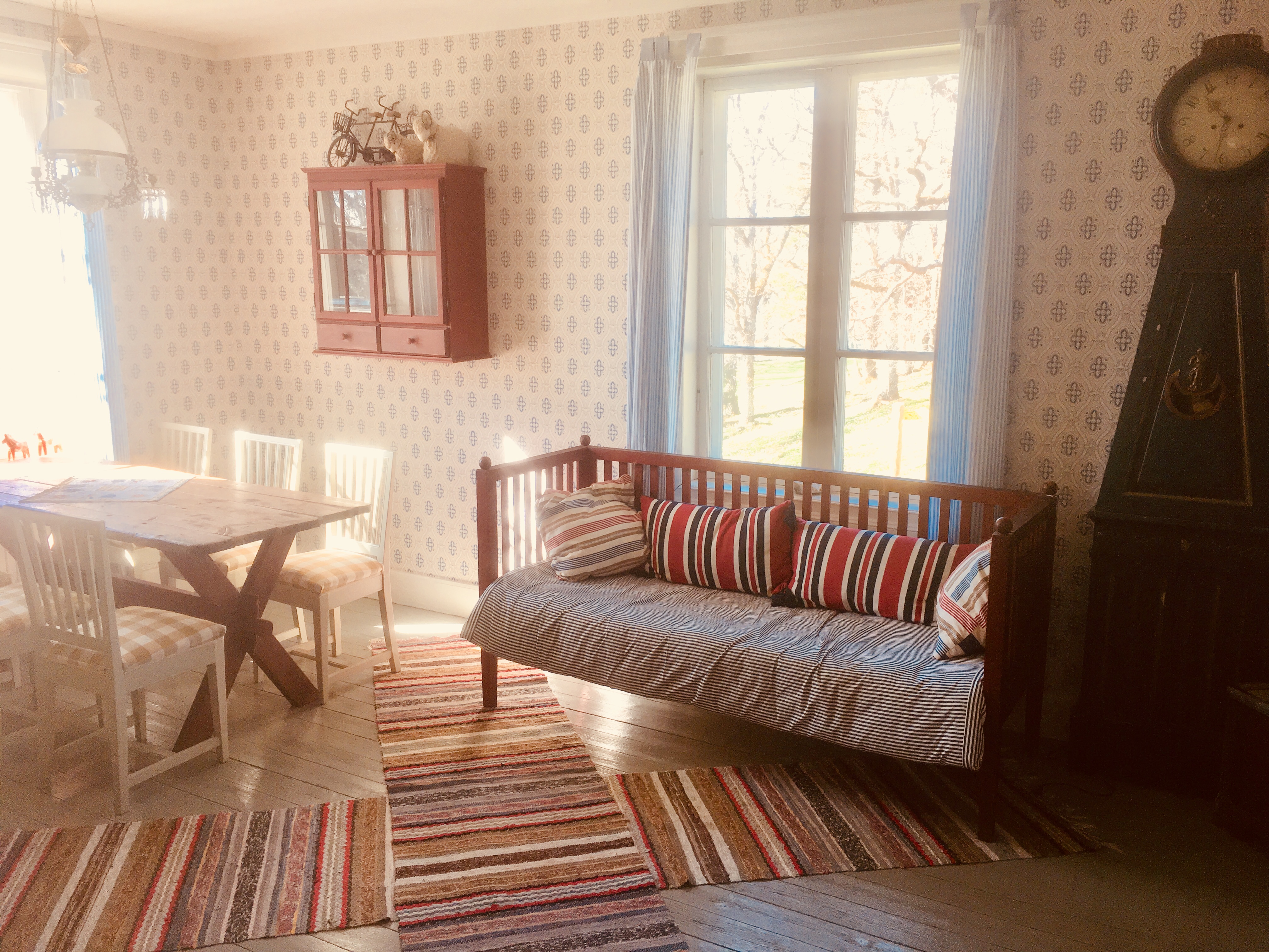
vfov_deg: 48.2
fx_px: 1063
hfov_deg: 61.7
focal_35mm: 29
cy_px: 476
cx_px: 634
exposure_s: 1/100
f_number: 2.2
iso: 32
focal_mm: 4.15
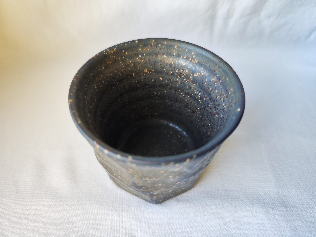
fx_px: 210
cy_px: 118
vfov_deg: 58.9
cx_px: 158
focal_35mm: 23
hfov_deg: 73.9
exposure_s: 1/100
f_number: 1.69
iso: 310
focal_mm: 7.01
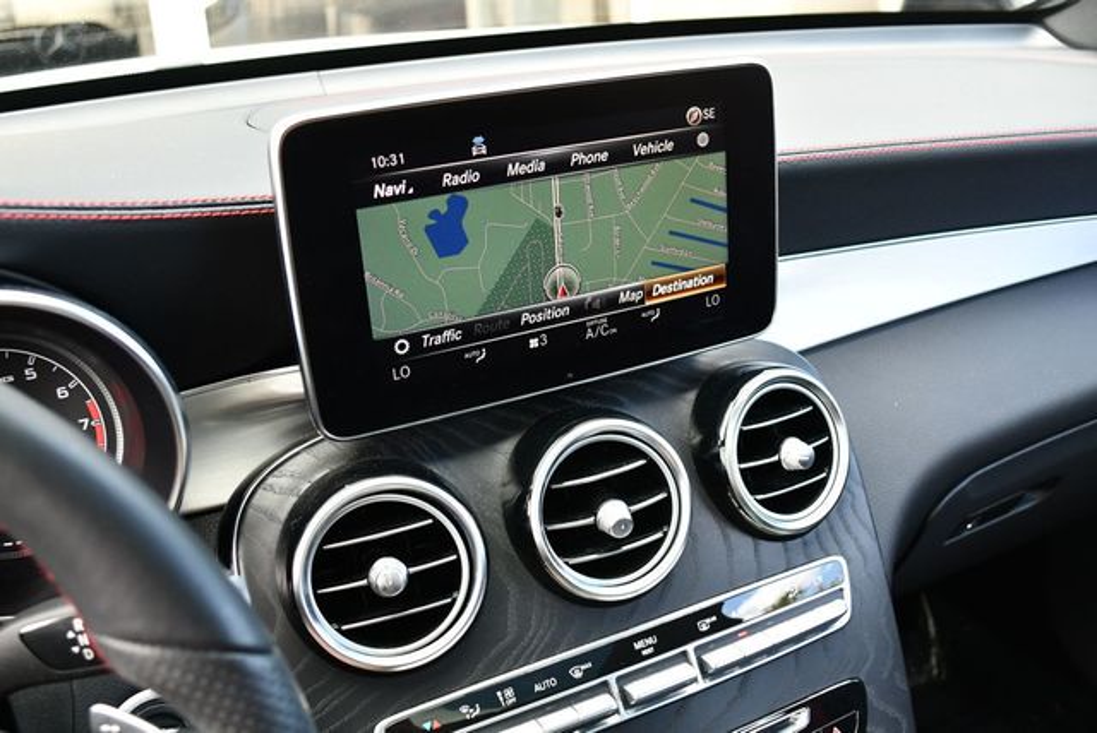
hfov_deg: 53.1
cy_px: 366
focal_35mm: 36
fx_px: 1098
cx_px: 548
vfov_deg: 36.9
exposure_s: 1/200
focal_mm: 18
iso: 800
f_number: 3.5
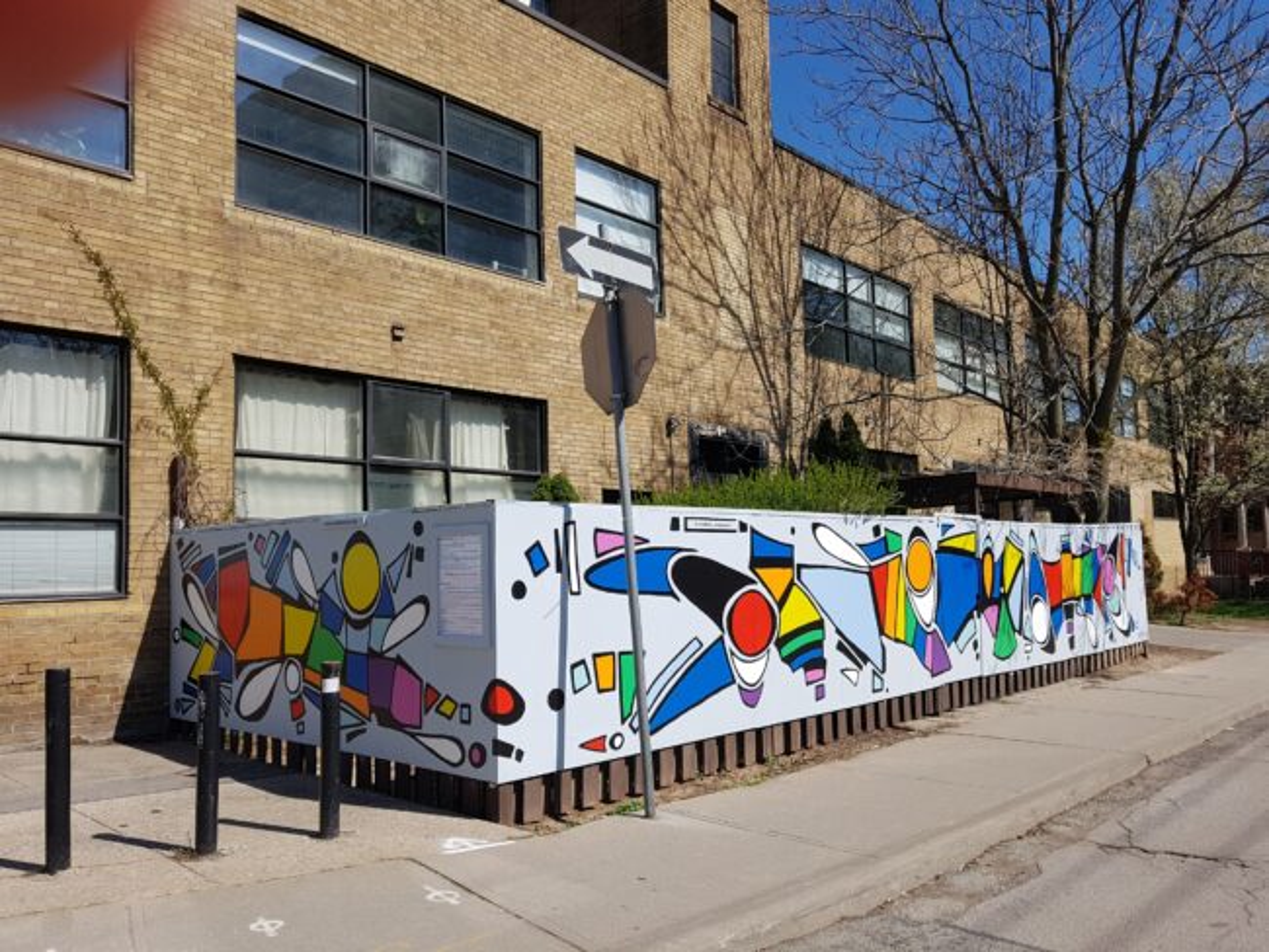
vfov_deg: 53.1
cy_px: 476
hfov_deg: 67.3
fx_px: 953
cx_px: 634
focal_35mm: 26
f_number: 1.7
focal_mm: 4.2
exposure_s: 1/3072
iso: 50
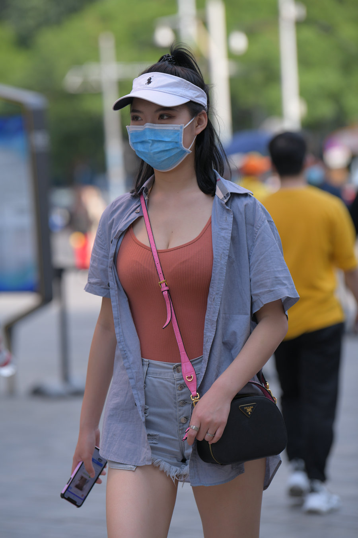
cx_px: 179
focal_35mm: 170
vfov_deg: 12.1
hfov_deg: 8.1
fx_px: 2536
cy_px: 269
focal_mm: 170
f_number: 4
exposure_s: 1/1000
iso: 280
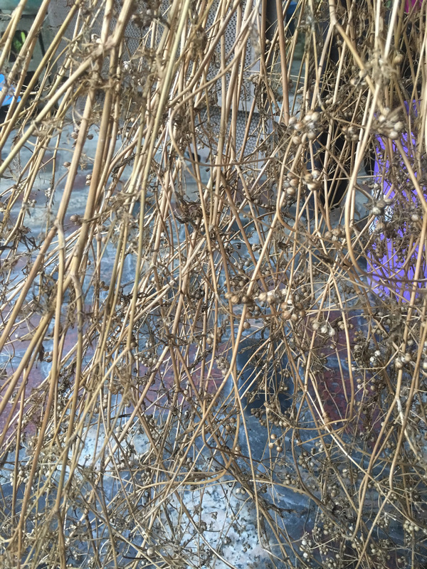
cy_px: 284
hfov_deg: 48.2
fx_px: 477
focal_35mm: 29
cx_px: 214
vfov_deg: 61.7
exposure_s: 1/15
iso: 80
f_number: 2.2
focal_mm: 4.15
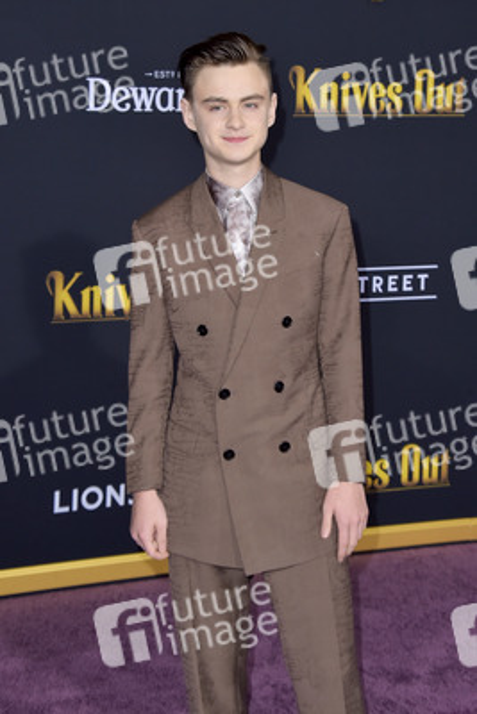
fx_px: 1549
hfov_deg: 17.5
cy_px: 357
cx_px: 238
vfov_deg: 26.0
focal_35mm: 78
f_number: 7.1
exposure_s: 1/250
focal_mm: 78
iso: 640
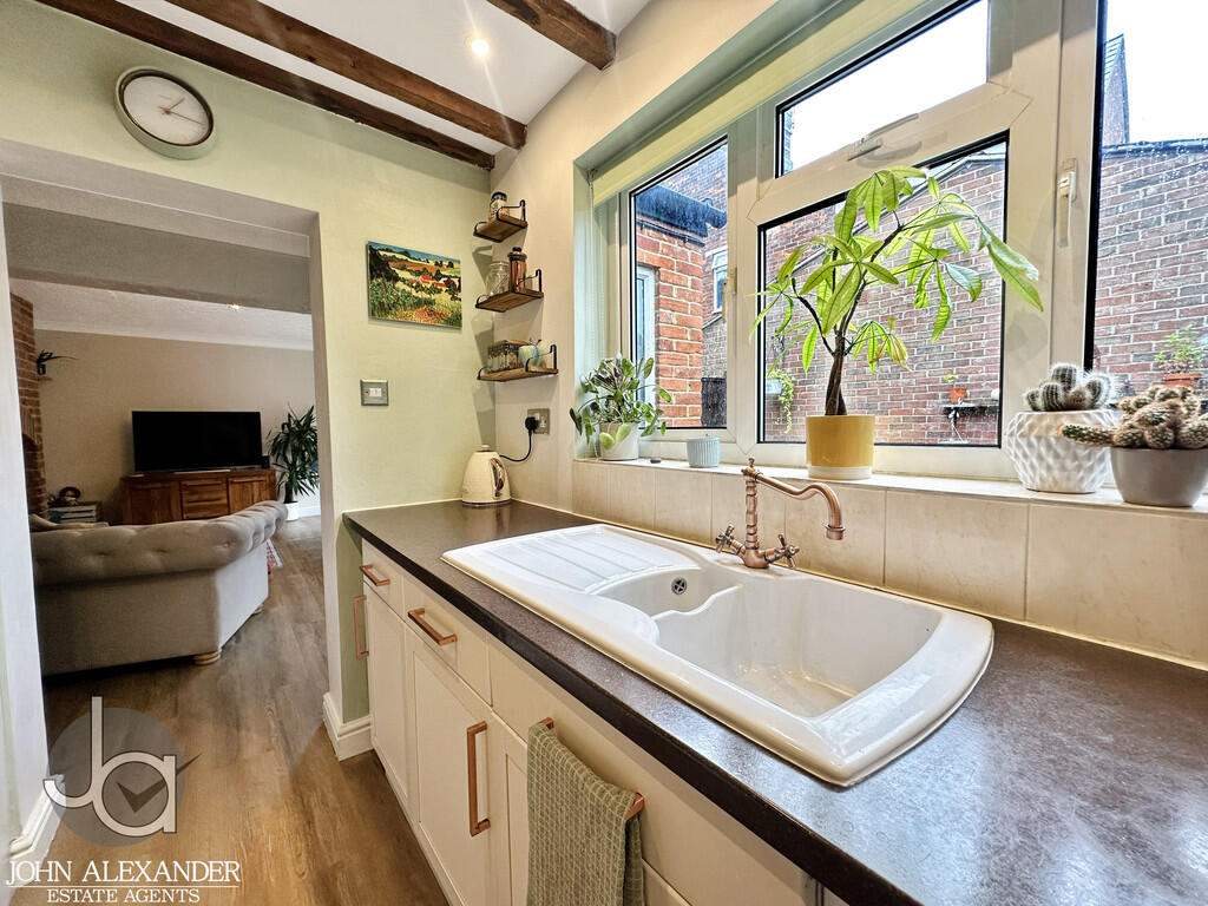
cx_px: 604
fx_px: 489
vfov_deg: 85.7
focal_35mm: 14
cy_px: 453
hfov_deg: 102.1
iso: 100
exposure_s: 1/100
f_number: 2.2
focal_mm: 2.22
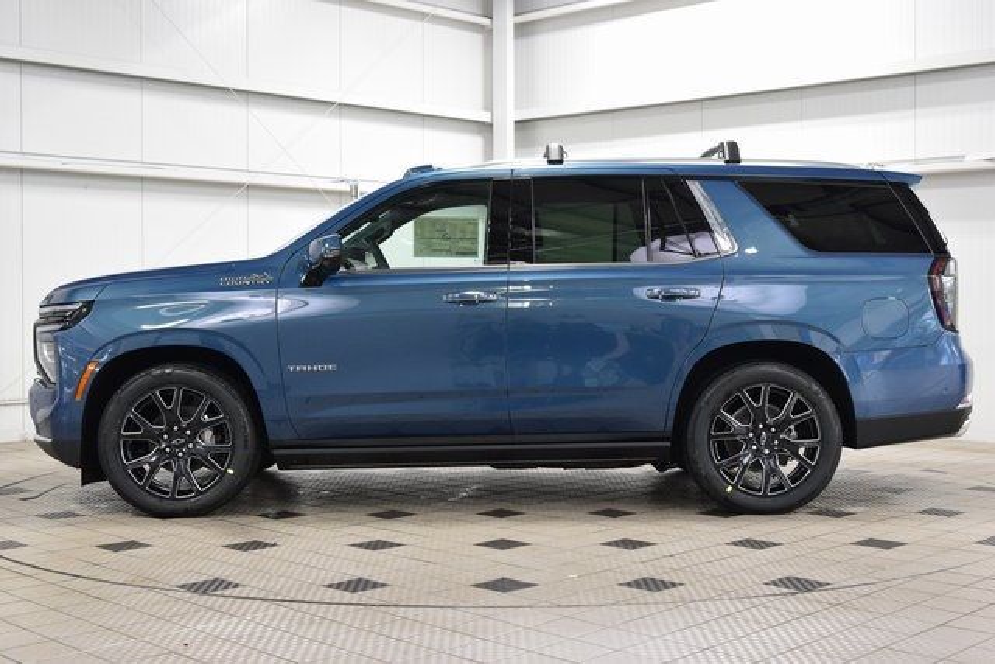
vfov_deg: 28.1
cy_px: 332
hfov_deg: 41.1
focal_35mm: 48
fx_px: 1327
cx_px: 498
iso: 1600
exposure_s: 1/60
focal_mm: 32
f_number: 5
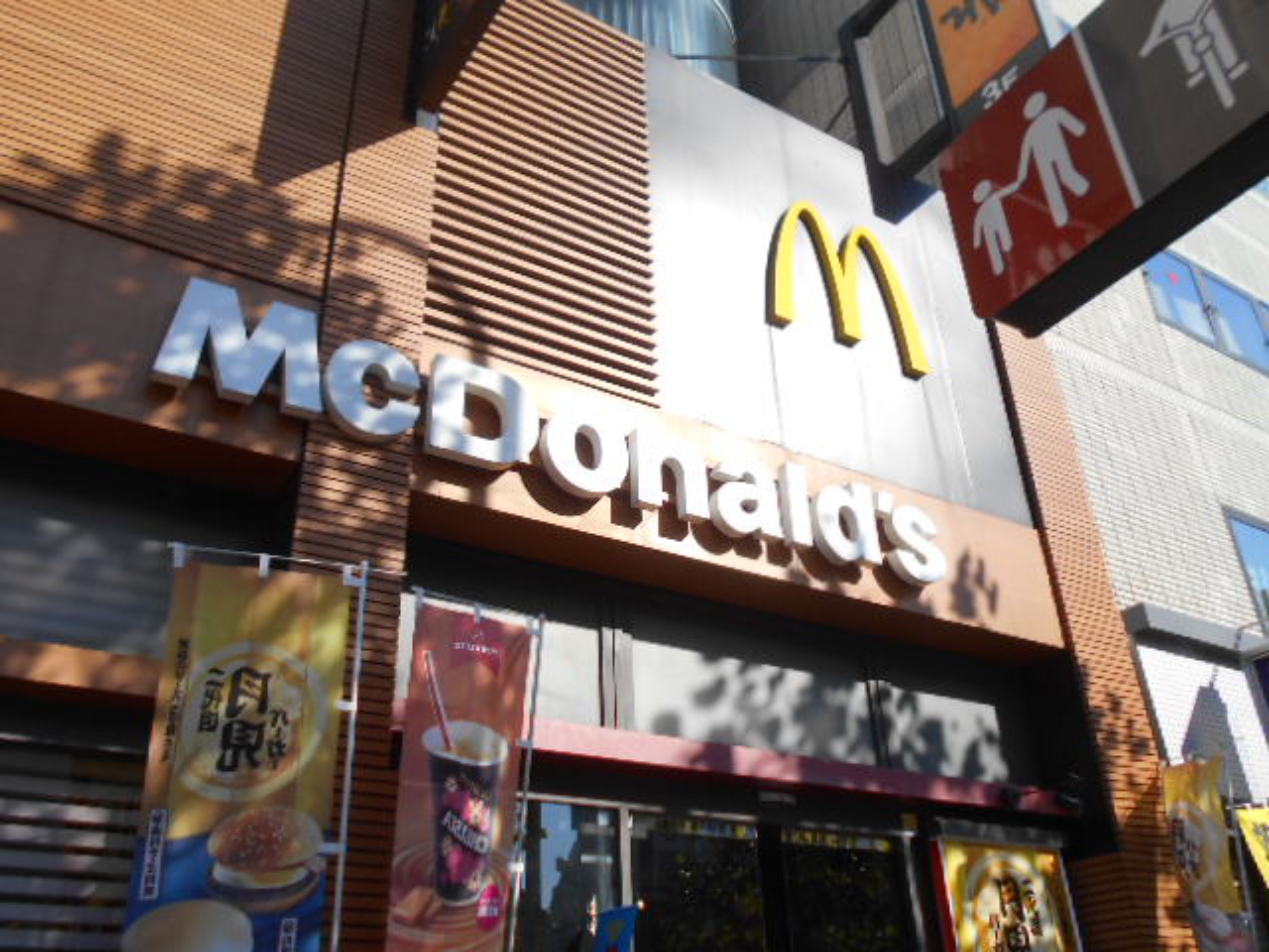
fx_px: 1100
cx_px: 634
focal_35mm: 30
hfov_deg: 60.0
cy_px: 476
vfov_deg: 46.8
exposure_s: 1/800
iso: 80
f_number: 3.4
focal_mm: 5.1
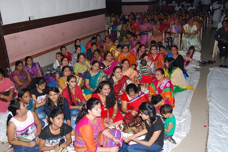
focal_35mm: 33
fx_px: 209
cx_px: 114
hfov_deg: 57.2
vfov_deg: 40.0
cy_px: 76
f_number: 6.3
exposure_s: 1/100
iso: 400
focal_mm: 22
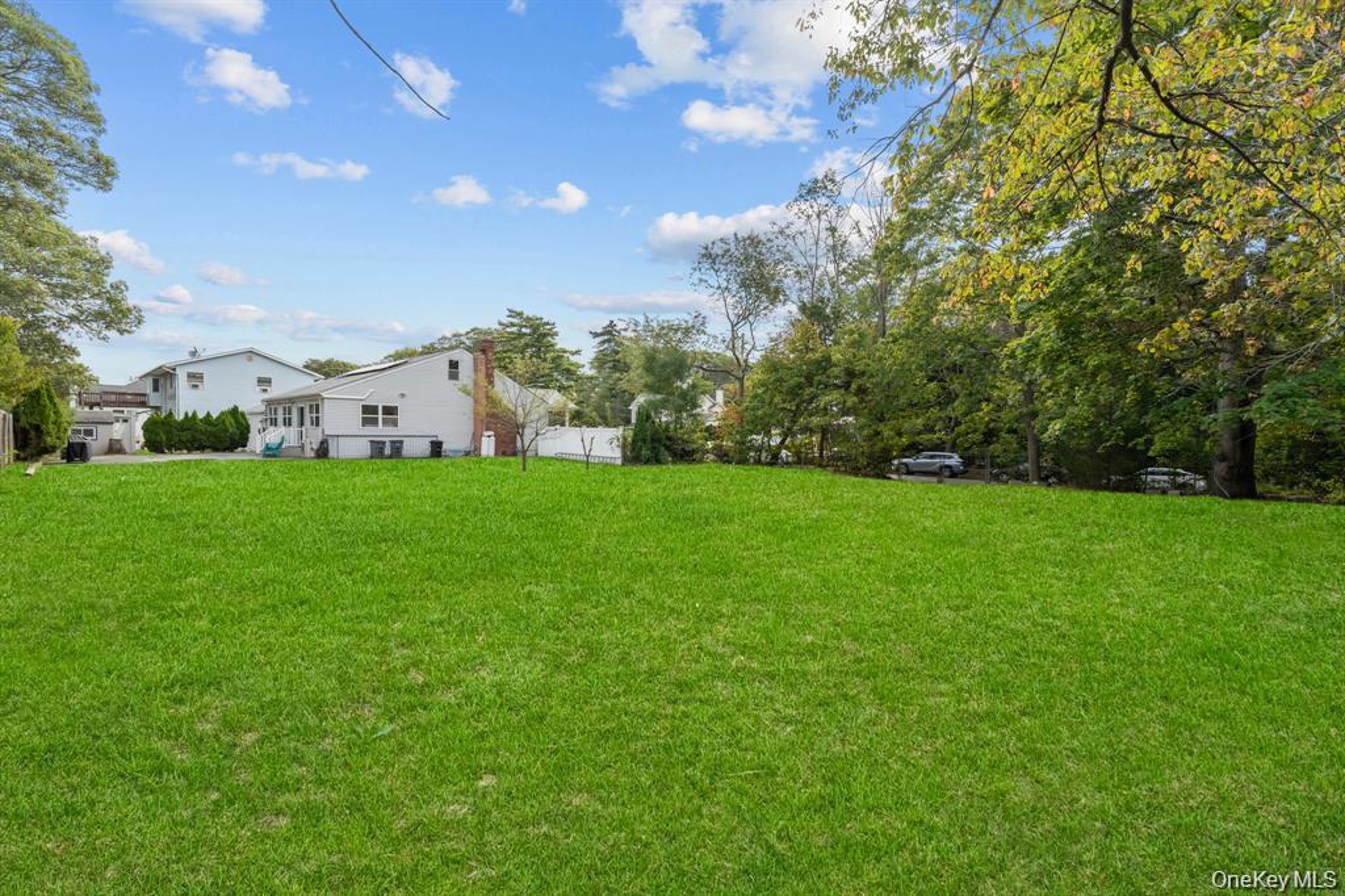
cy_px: 448
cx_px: 672
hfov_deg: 104.3
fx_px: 523
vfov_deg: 81.2
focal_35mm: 14
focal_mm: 14
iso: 800
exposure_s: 1/500
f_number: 10
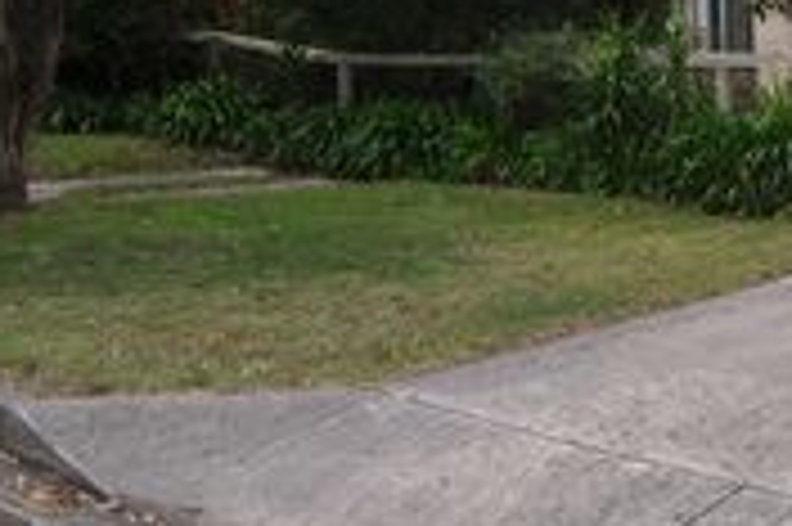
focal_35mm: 56
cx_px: 792
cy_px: 29
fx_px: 1231
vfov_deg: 23.4
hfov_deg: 32.8
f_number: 8
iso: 200
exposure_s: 1/200
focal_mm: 14
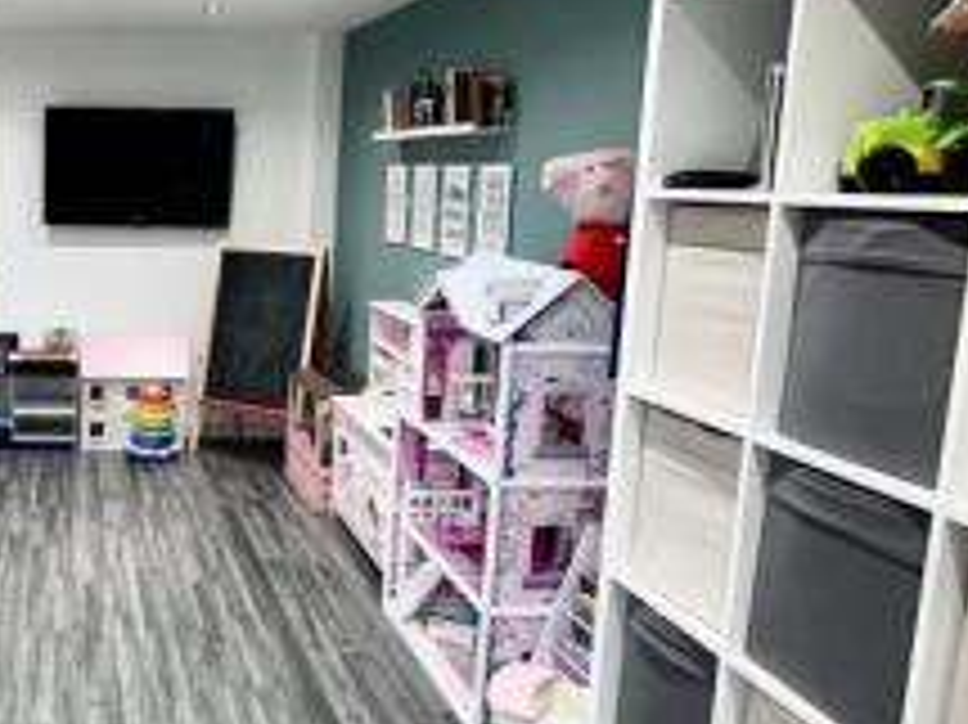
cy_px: 349
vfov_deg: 37.7
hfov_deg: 44.0
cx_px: 70
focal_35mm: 38
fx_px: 1062
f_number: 2.2
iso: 250
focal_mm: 2.22
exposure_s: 1/50
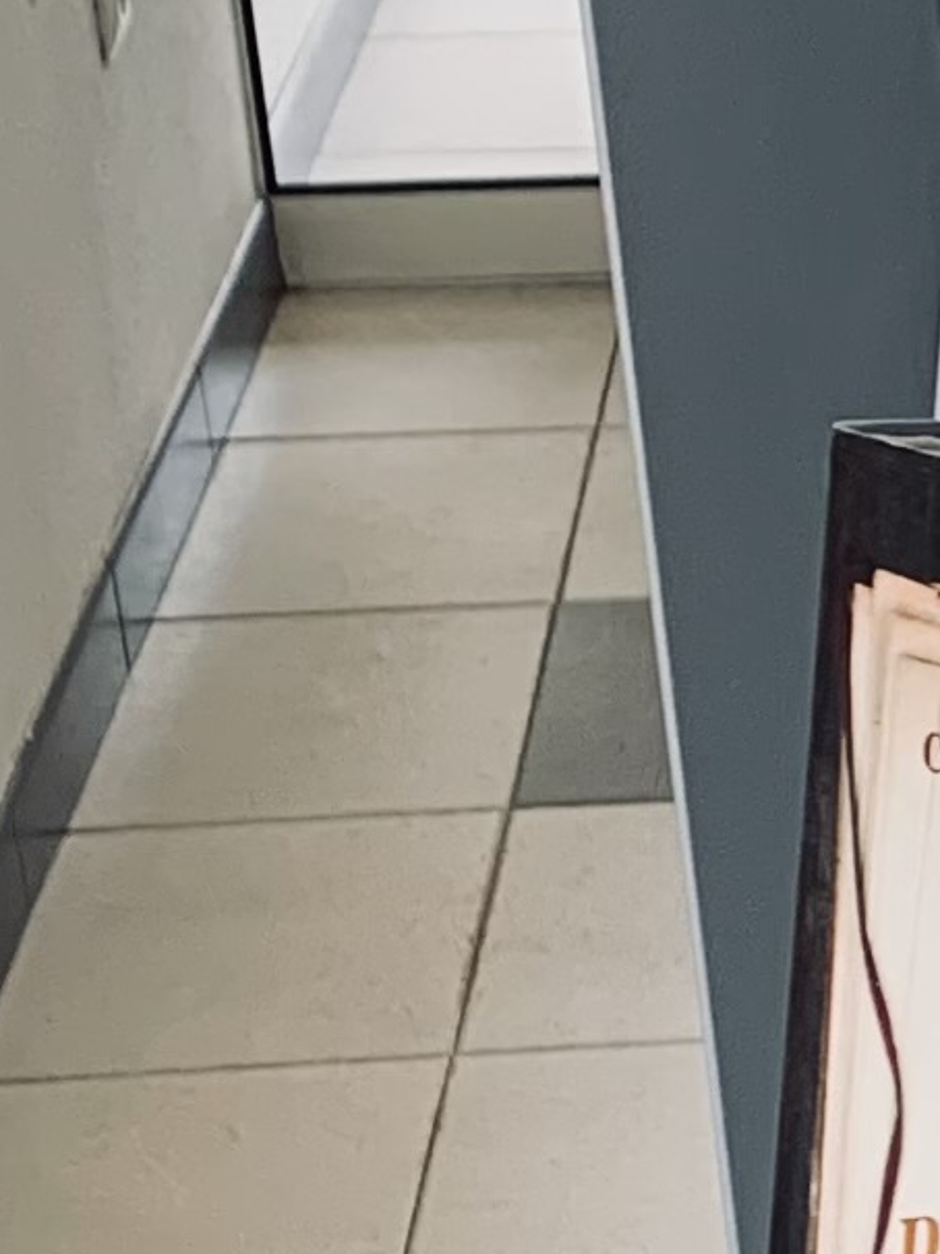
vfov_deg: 11.3
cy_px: 1283
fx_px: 6268
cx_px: 2646
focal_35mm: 173
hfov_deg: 7.7
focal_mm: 4.25
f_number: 1.8
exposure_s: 1/100
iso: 50
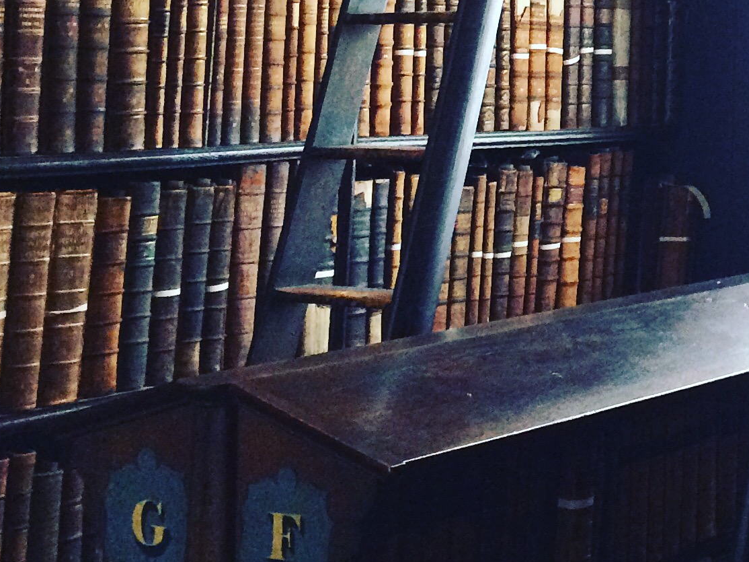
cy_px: -119
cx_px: 958
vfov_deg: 16.6
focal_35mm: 85
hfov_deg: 21.0
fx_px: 1839
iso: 320
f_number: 2.2
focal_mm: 4.15
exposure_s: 1/33
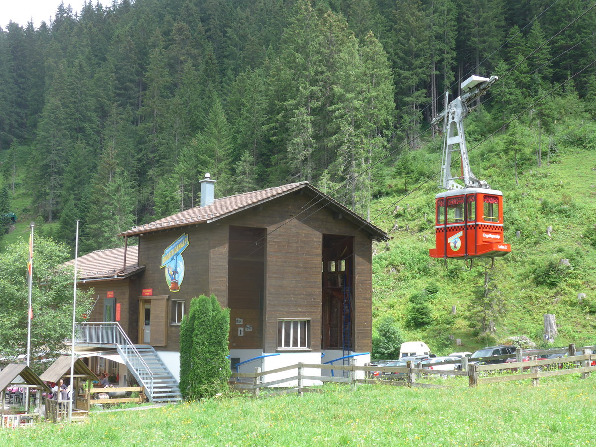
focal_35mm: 55
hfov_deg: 34.9
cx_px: 298
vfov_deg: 26.6
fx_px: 947
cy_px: 224
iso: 80
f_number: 3.4
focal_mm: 11.3
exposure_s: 1/200
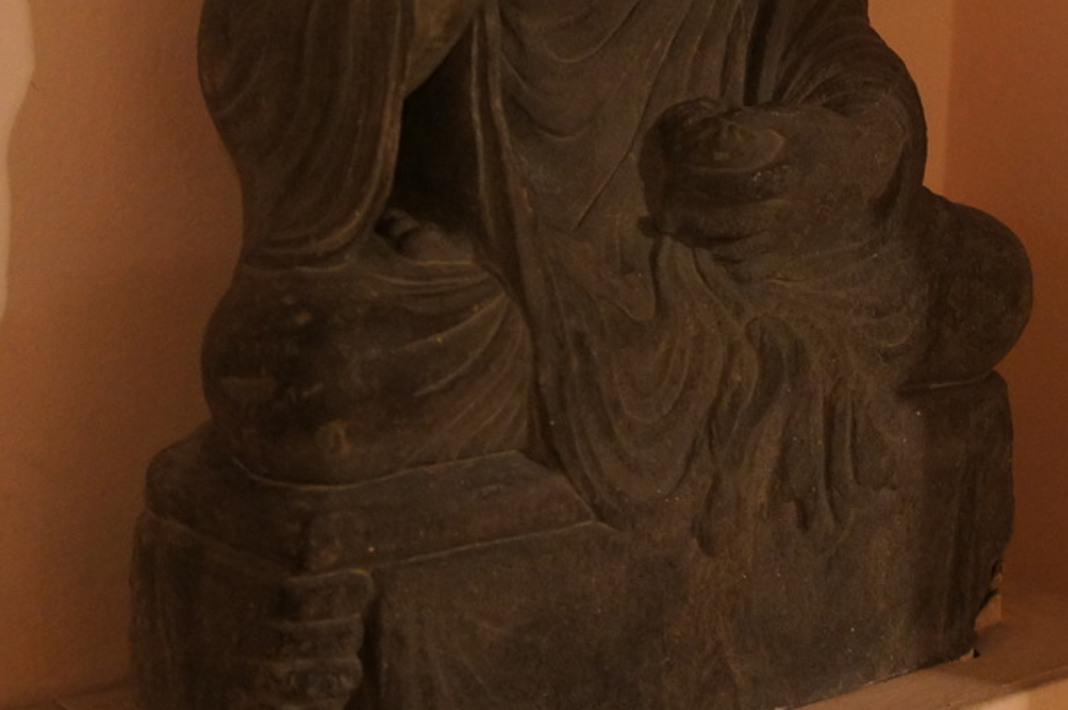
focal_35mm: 79
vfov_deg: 16.8
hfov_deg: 25.5
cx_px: 751
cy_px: -35
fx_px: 2342
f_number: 4
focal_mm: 22
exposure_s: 1/60
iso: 1600
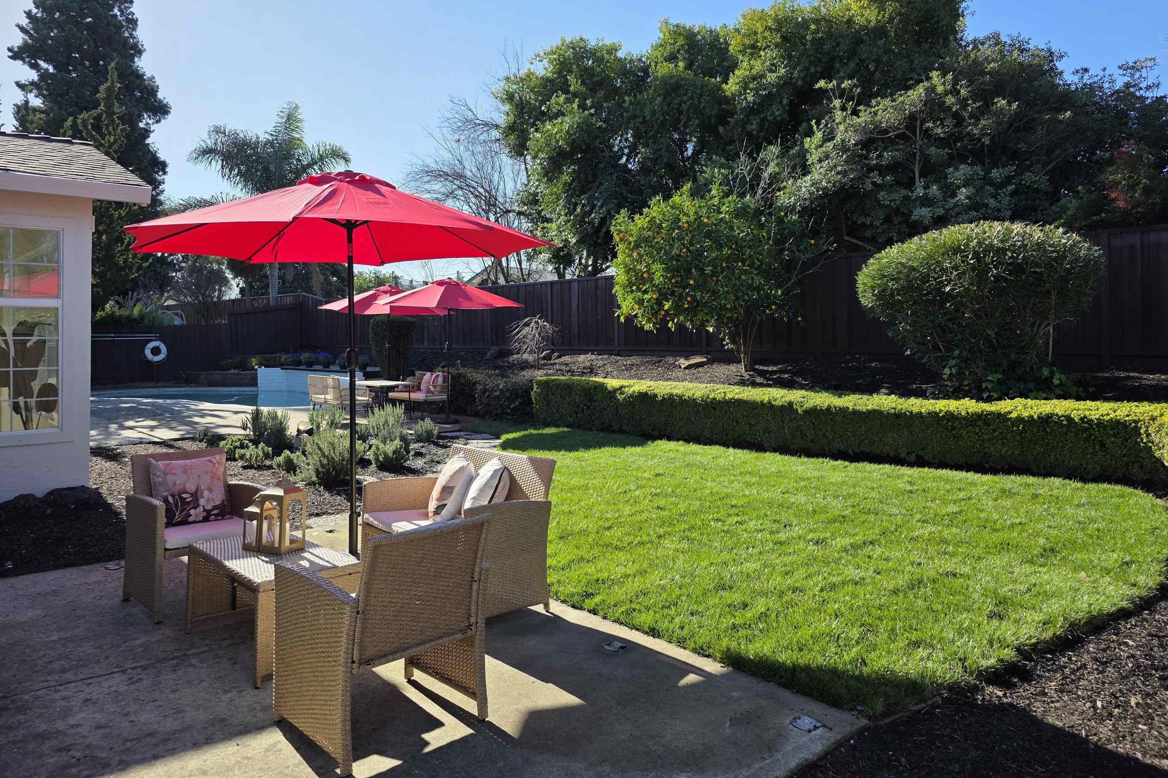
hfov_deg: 73.7
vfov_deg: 53.0
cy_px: 348
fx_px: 779
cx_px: 585
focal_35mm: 24
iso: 80
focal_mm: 6.3
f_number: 1.7
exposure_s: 1/3778
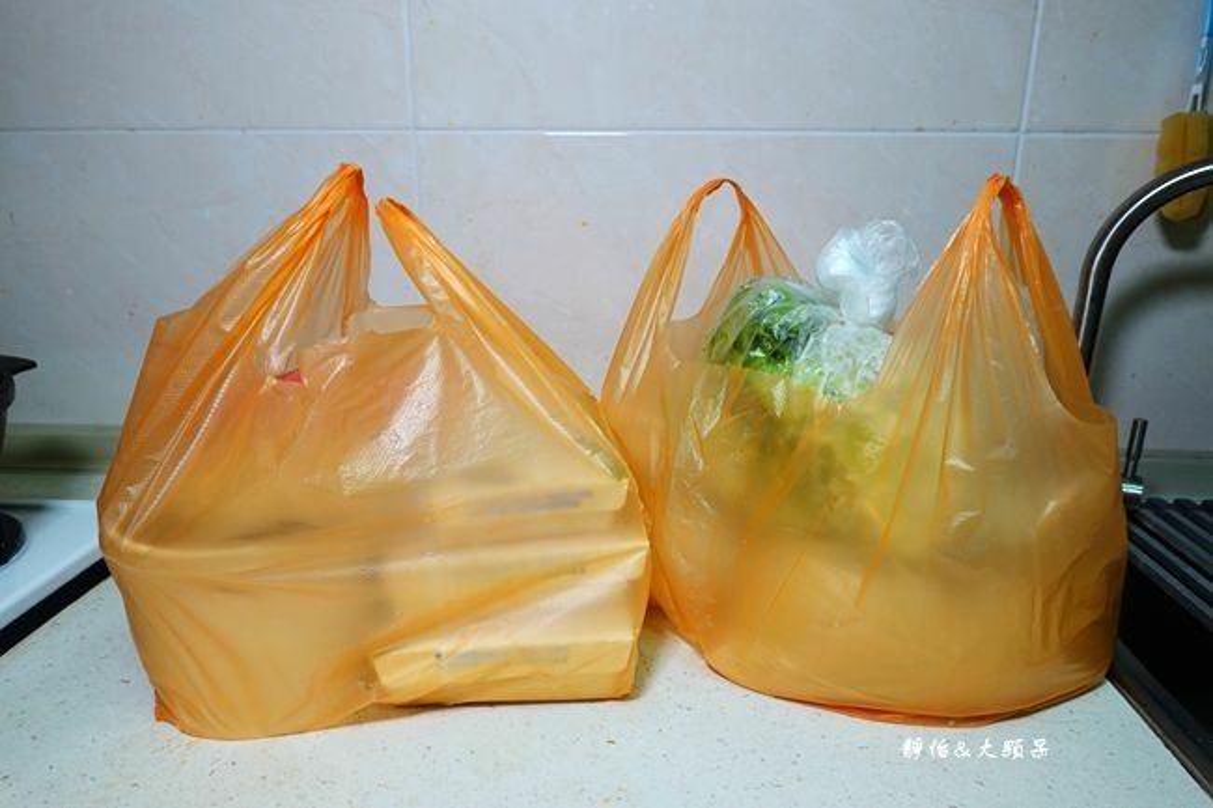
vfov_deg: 53.1
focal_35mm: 24
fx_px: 808
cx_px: 606
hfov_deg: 73.8
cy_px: 404
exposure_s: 1/30
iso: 125
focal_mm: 9
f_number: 2.8
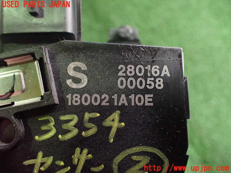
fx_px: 200
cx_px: 116
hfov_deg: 60.0
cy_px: 86
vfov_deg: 46.8
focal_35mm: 30
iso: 800
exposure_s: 1/100
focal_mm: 5.4
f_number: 2.3
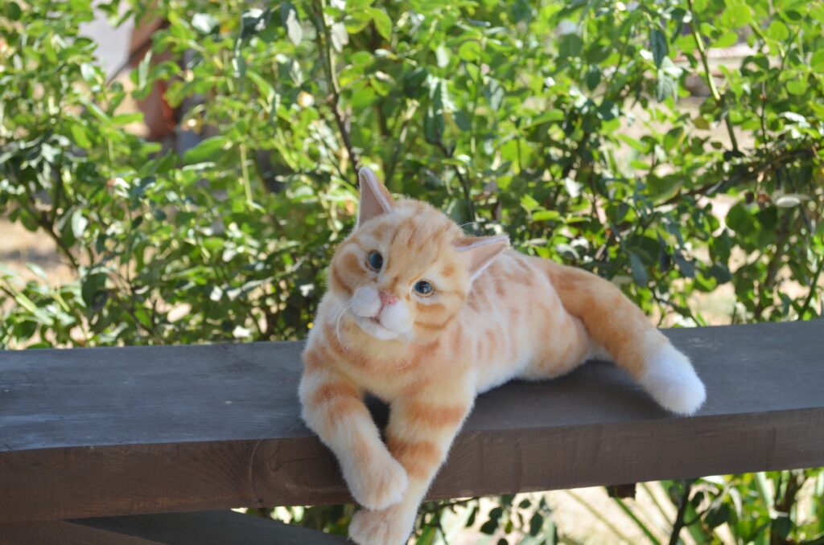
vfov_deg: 20.5
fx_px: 1507
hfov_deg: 30.6
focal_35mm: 66
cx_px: 412
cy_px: 272
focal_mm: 44
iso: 100
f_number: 5.6
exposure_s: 1/125
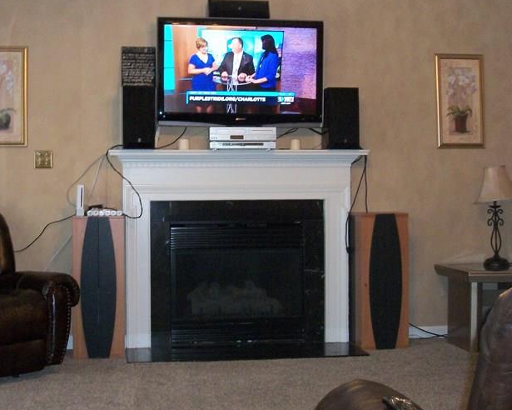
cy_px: 182
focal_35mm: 52
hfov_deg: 35.8
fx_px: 788
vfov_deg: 29.1
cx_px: 192
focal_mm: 5.7
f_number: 2.9
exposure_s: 1/30
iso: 250
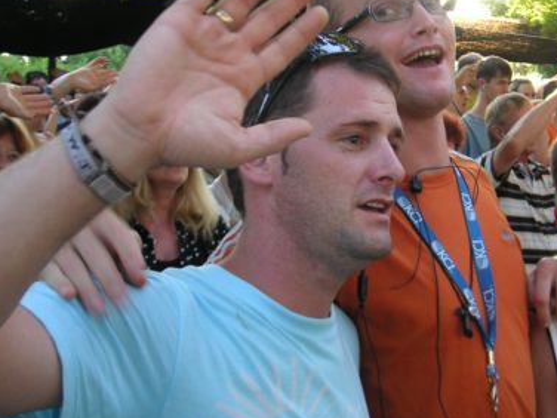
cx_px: 401
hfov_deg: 30.3
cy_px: 199
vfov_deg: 23.3
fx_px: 1014
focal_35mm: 63
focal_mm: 6.1
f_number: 2.8
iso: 50
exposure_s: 1/45
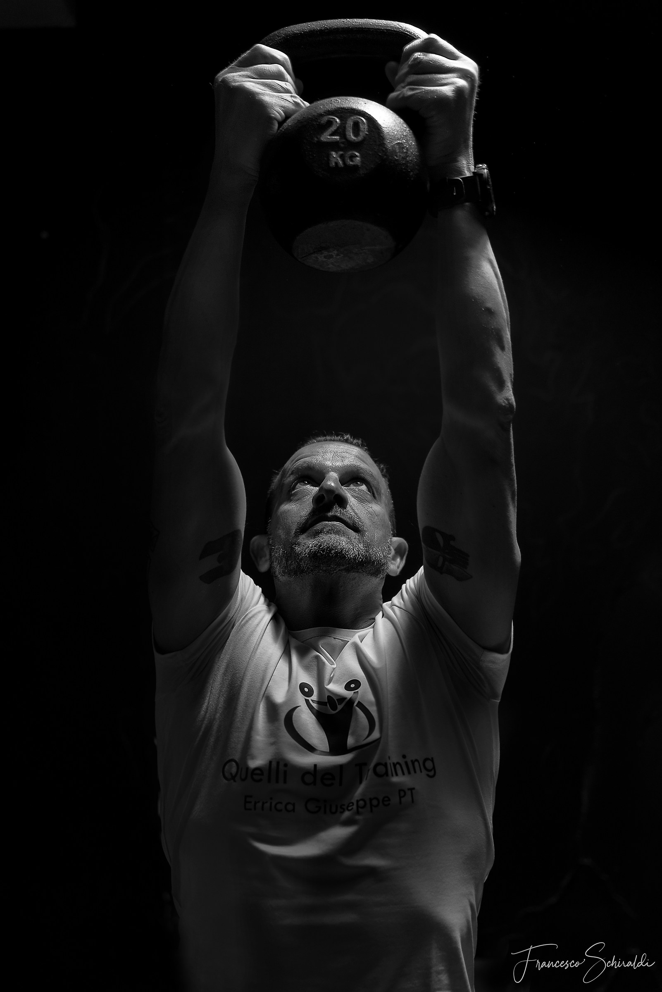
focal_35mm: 35
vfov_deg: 54.4
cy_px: 496
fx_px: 965
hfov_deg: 37.9
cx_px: 331
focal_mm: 35
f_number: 1.8
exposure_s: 1/200
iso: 160
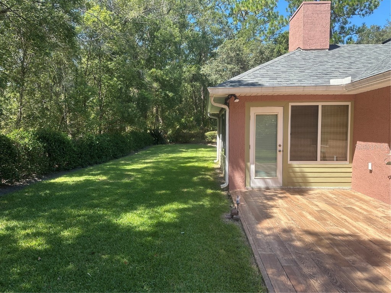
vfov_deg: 56.8
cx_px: 196
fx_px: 271
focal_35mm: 24
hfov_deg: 71.6
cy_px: 146
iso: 80
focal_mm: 6.86
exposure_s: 1/1241
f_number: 1.78
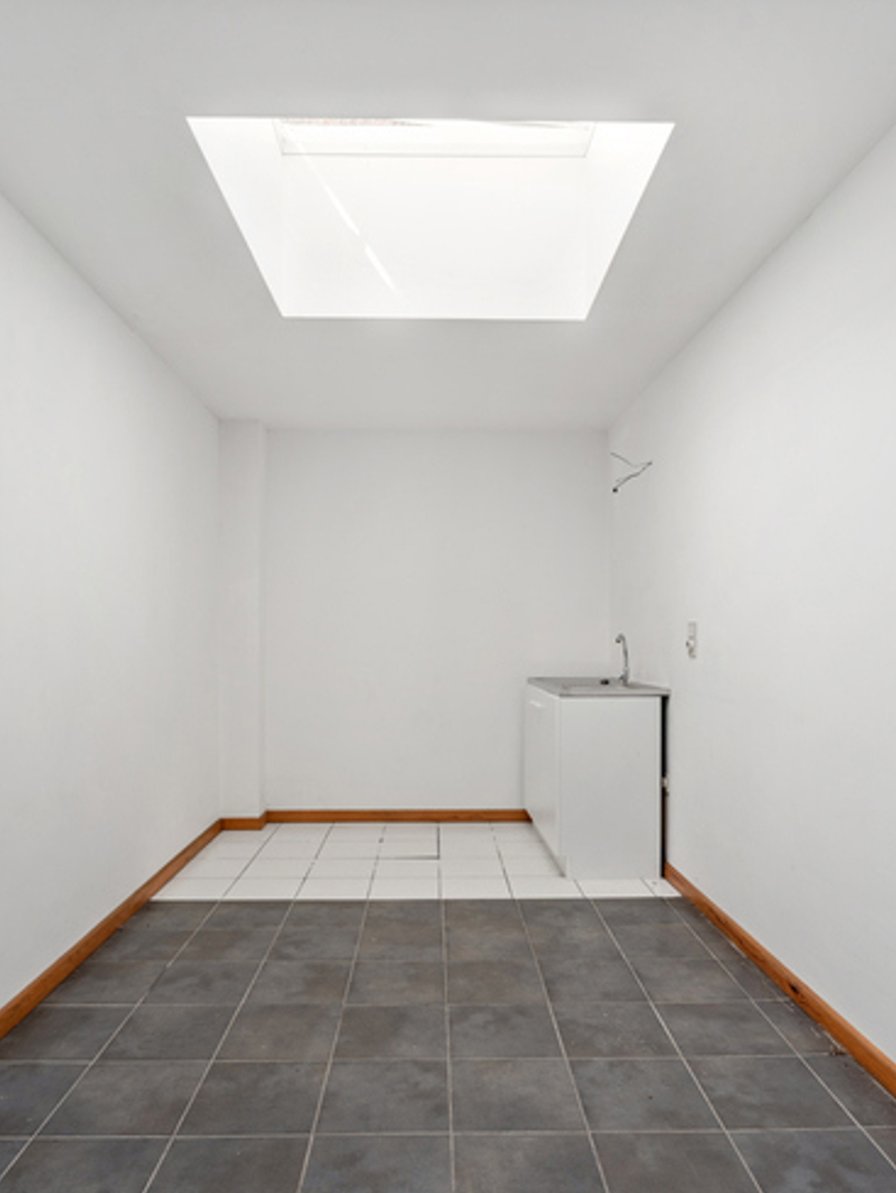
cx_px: 435
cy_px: 634
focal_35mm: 22
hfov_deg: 61.1
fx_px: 759
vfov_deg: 76.3
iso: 250
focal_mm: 14
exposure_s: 1/20
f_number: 9
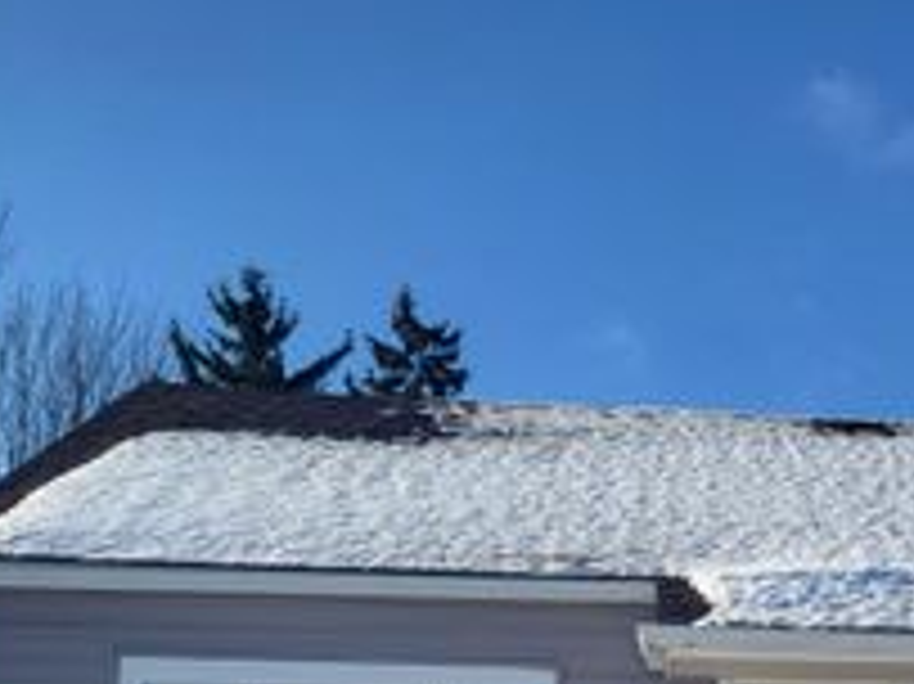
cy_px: 803
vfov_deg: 21.4
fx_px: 1689
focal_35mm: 64
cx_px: 851
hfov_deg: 28.9
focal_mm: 5.4
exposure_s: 1/1957
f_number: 1.8
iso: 40
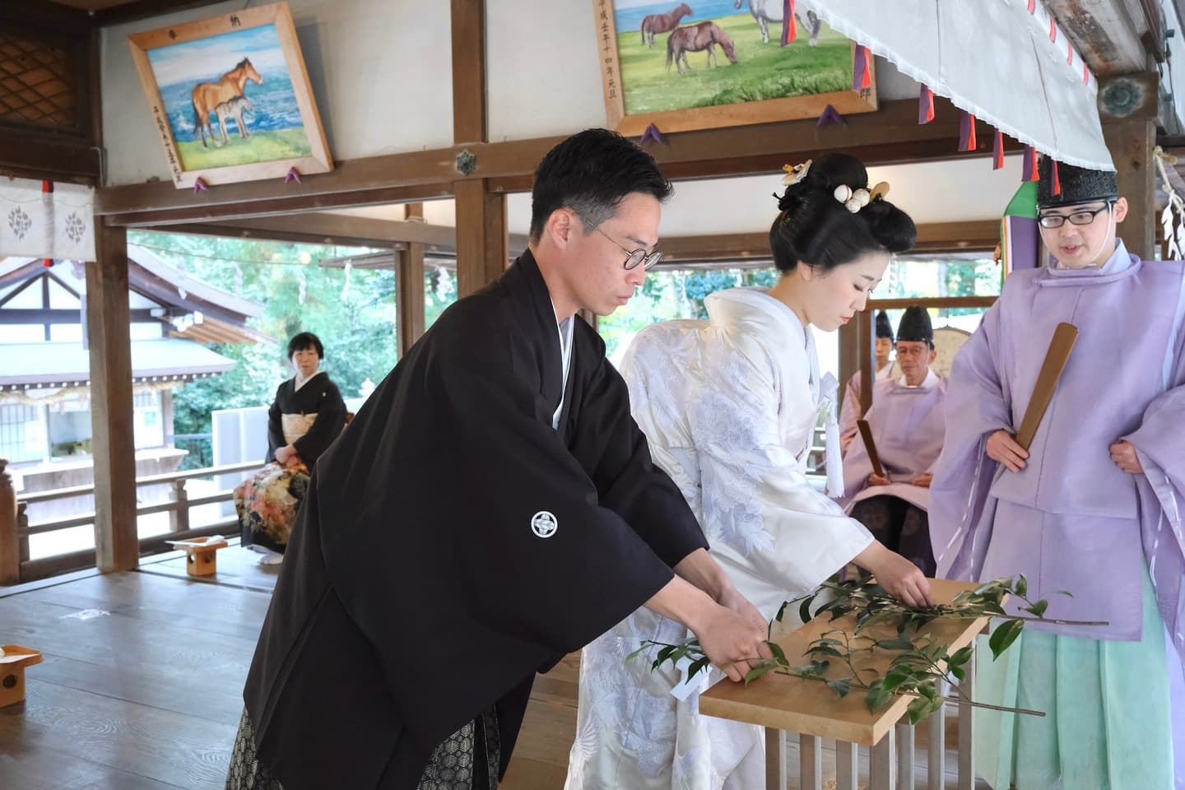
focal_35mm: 32
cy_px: 395
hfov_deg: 58.7
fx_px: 1053
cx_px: 592
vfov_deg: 41.1
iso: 1600
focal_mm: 21.2
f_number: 4
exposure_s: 1/50
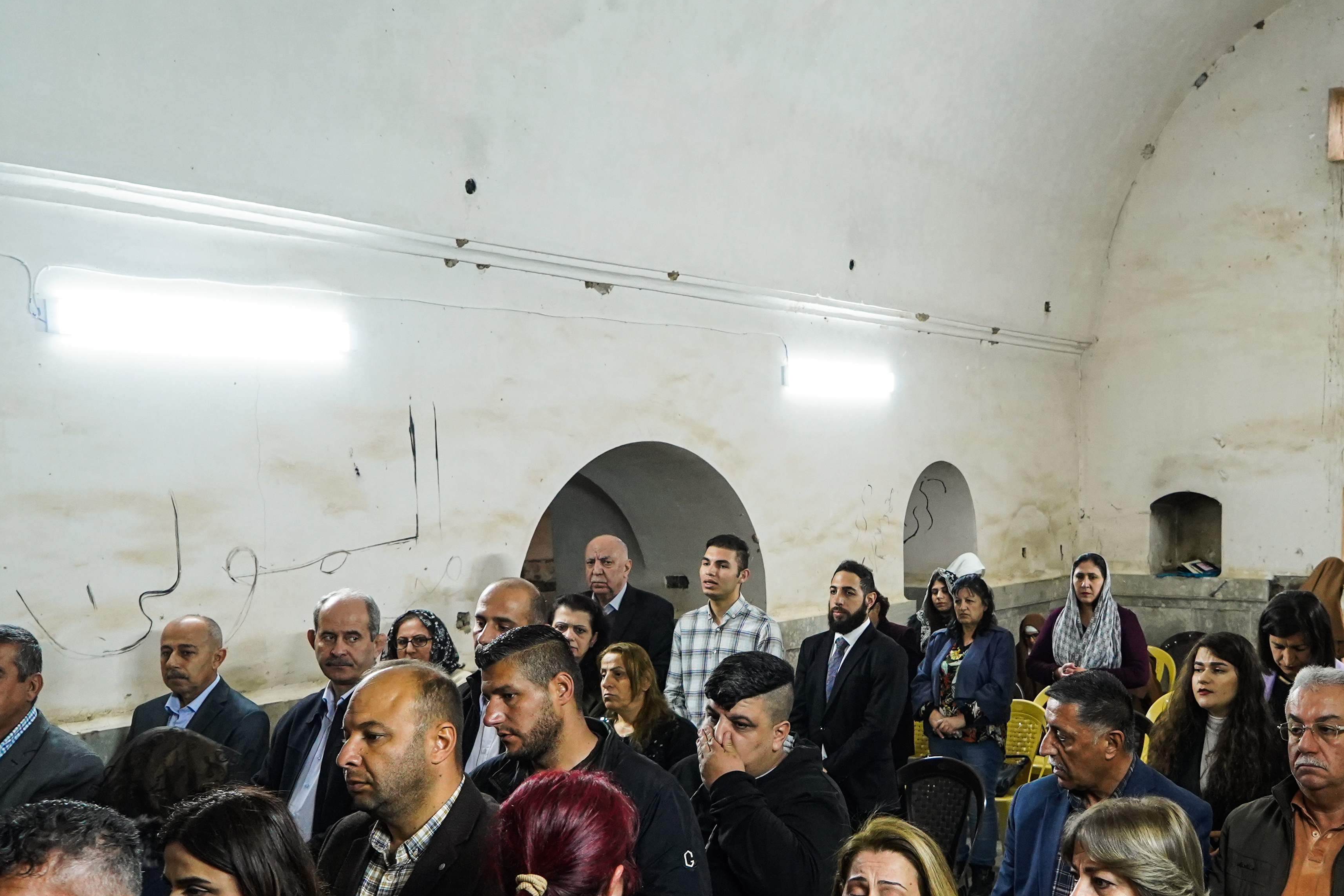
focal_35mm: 41
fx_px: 1530
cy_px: 624
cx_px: 908
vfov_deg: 32.3
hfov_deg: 46.6
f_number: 5
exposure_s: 1/250
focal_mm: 24
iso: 3200
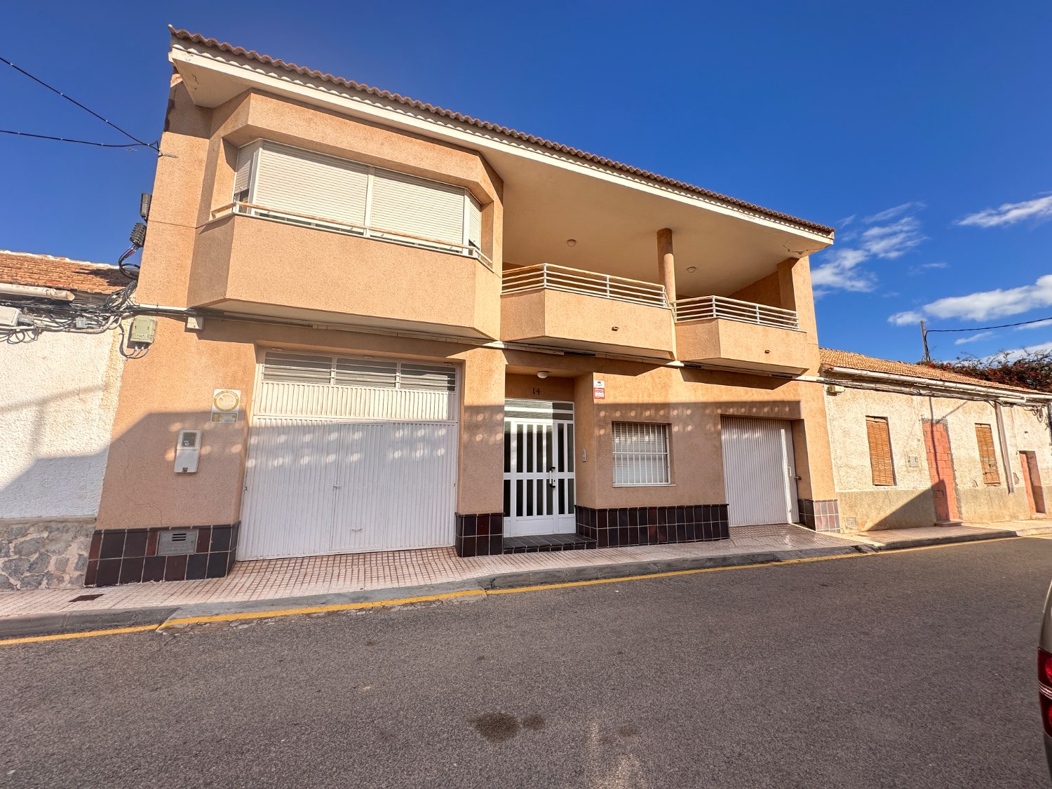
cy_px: 394
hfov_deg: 102.1
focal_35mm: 14
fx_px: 425
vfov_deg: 85.7
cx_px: 526
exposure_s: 1/749
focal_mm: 2.22
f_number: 2.2
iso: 40
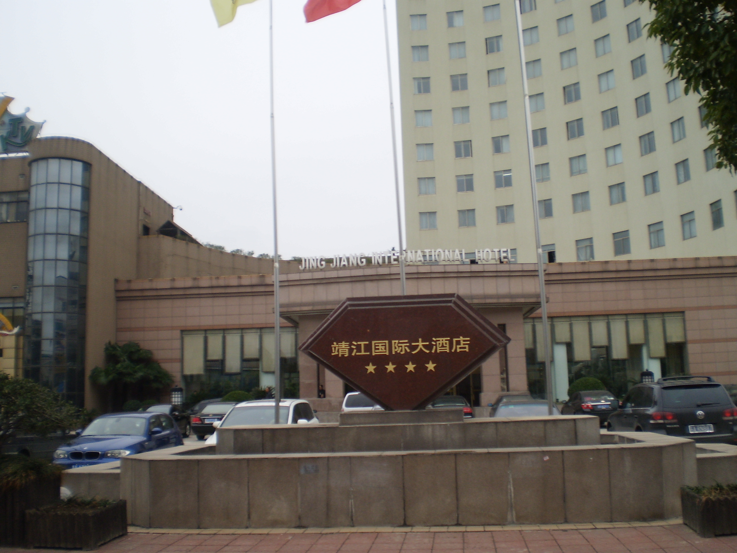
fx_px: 766
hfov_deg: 51.4
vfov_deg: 39.7
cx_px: 368
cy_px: 276
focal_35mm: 36
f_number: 3.1
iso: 64
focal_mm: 6.3
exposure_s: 1/200
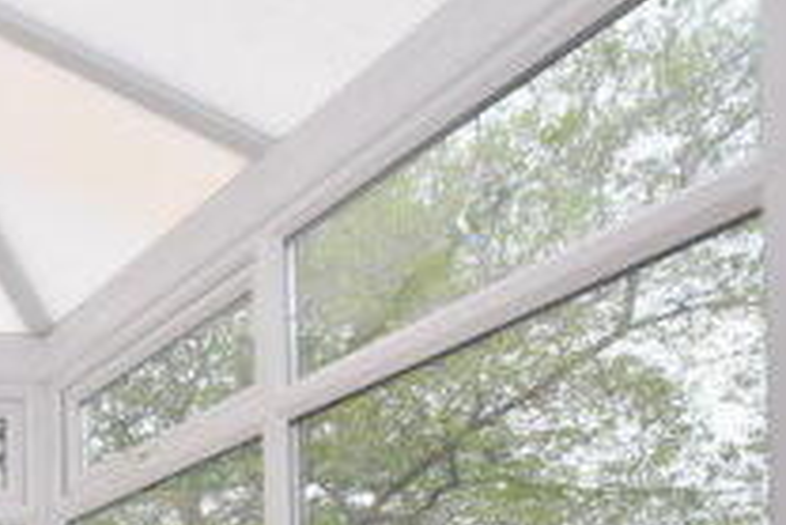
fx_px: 1027
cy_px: 757
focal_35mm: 47
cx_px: -436
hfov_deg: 26.9
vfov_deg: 23.7
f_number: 8
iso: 800
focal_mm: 10
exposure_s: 1/400
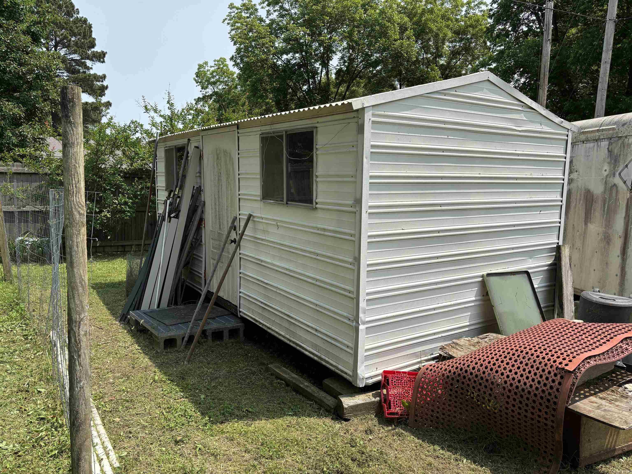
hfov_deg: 67.3
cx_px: 316
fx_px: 475
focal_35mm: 26
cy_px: 237
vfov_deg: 53.1
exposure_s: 1/2710
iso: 50
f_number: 1.6
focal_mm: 5.96
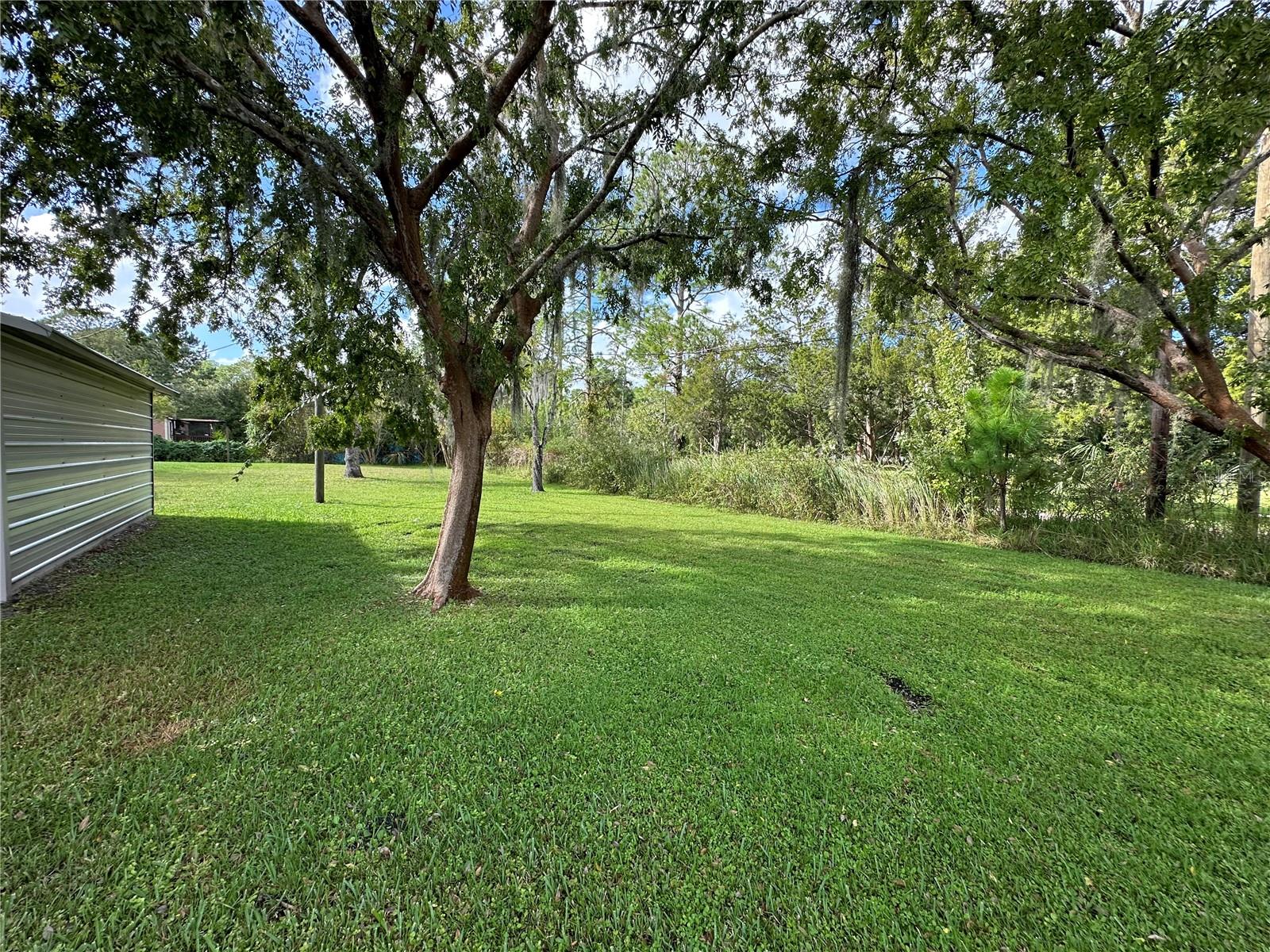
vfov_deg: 85.7
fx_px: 514
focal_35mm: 14
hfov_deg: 102.1
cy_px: 476
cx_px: 635
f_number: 2.2
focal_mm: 2.22
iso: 40
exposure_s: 1/390
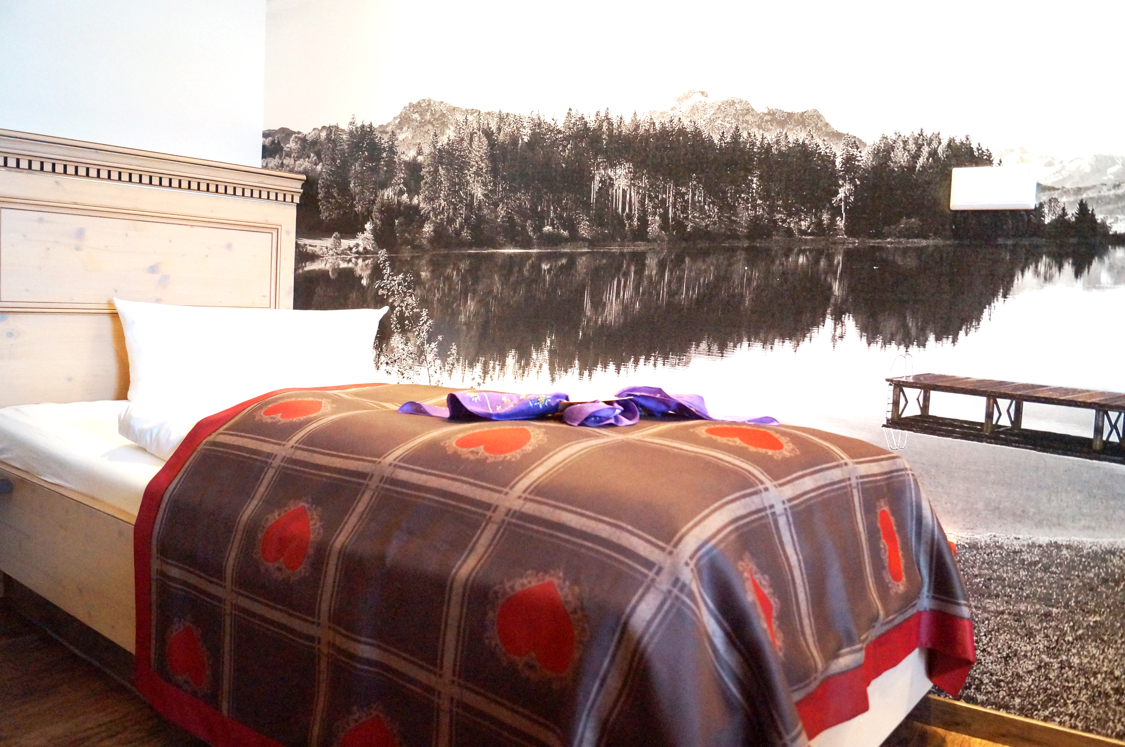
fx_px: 843
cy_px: 374
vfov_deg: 47.8
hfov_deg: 67.4
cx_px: 562
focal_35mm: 27
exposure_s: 1/160
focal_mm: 18
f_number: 4
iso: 2500
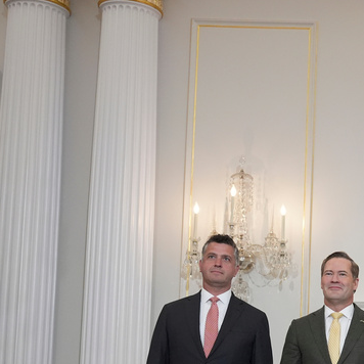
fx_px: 987
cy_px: 331
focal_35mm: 83
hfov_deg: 19.0
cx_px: 502
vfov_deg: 20.4
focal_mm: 34
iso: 3200
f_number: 4
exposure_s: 1/320
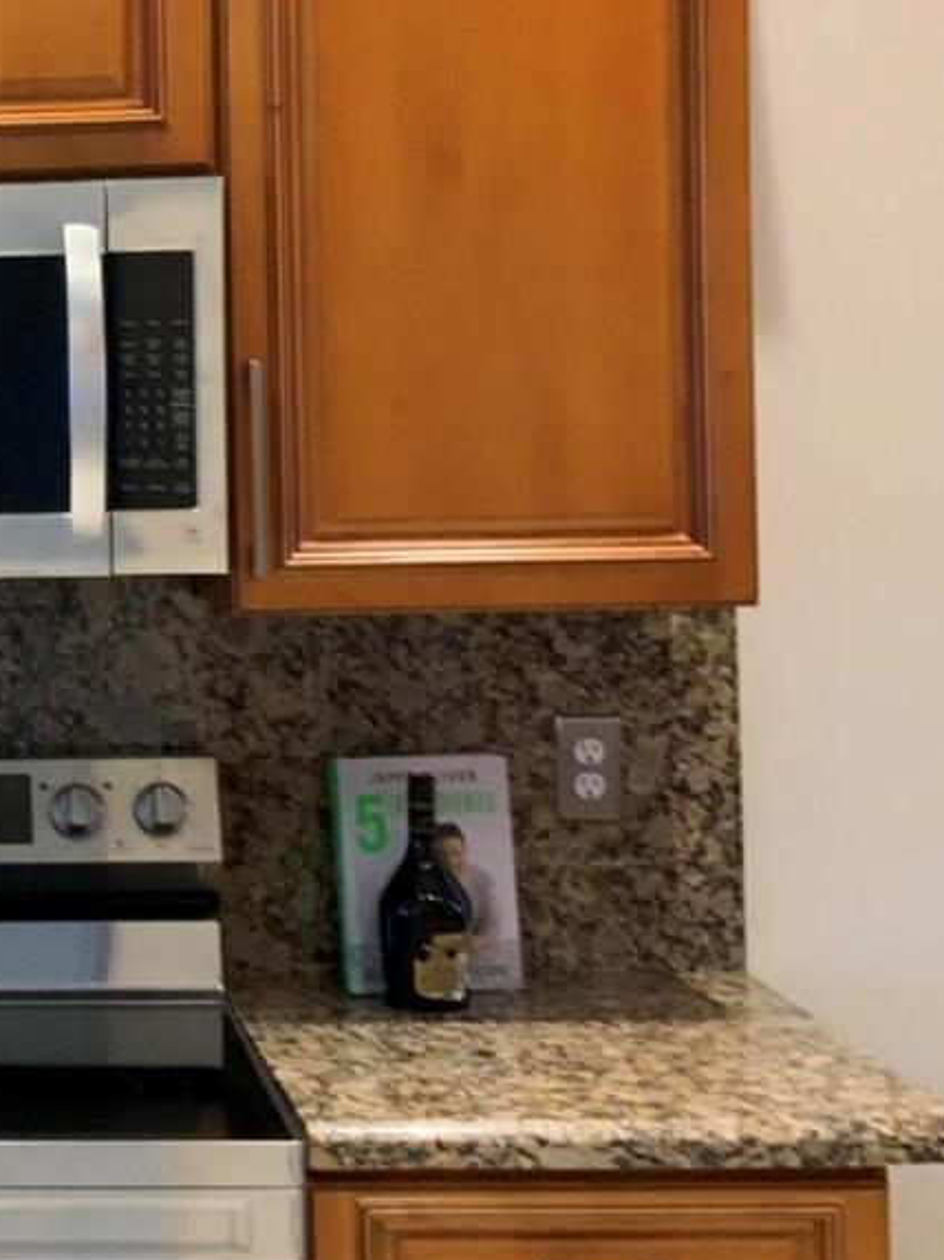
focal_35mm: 78
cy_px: 441
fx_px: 2837
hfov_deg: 17.6
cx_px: -298
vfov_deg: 24.9
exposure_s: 1/60
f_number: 1.8
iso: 160
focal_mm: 3
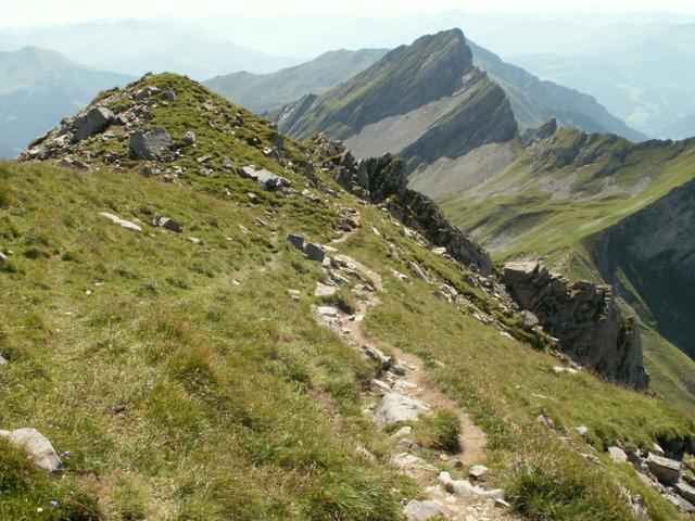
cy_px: 260
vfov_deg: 40.7
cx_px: 348
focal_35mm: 35
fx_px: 703
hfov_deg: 52.6
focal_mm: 5.86
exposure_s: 1/100
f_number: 8
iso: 50
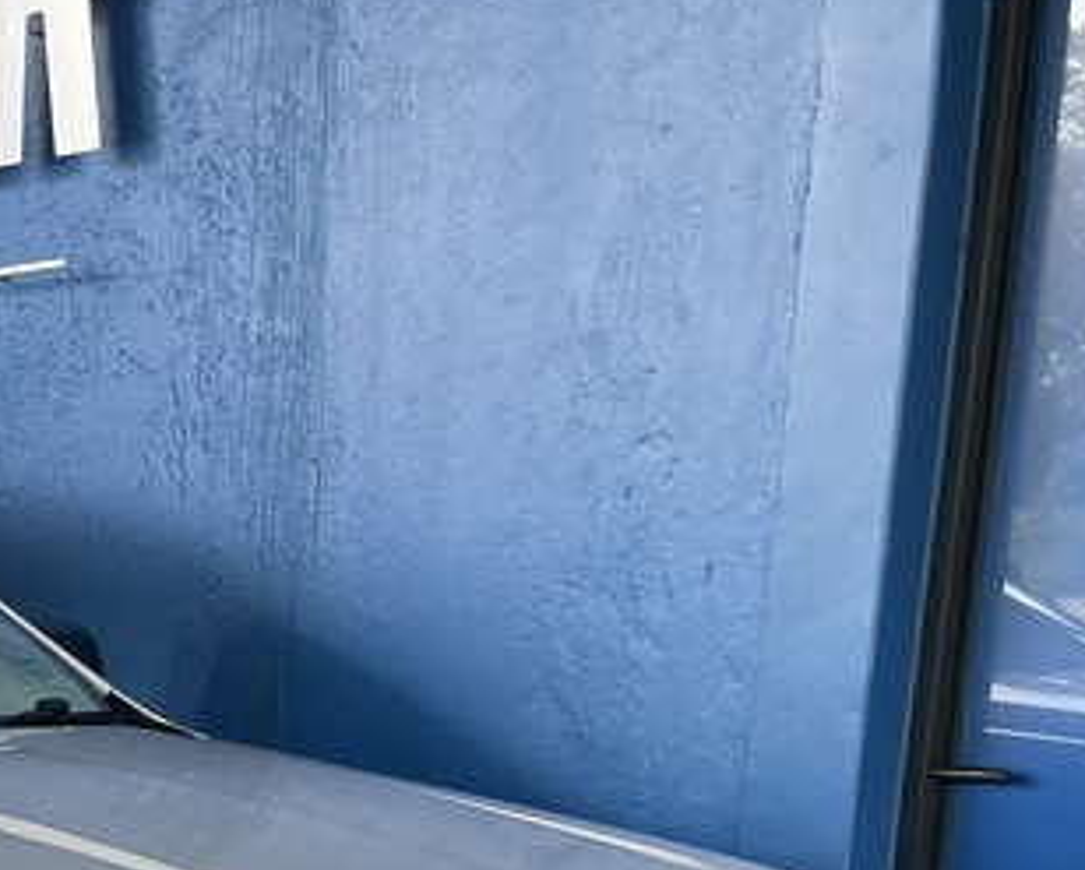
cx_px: -370
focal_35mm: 81
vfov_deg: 17.1
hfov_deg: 21.1
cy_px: 1303
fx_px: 2604
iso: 40
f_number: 1.6
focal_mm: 5.1
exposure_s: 1/100
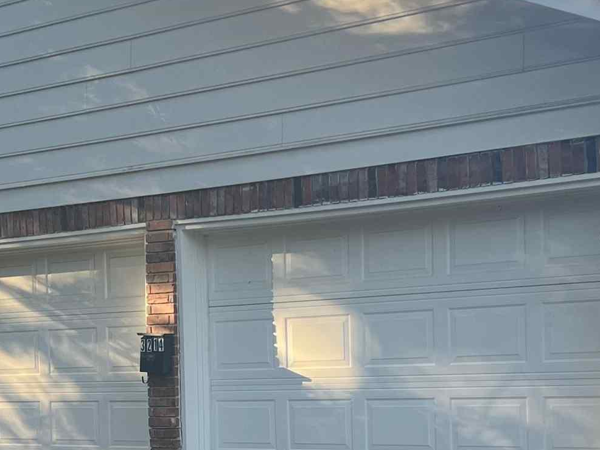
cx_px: 223
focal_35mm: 81
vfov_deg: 17.9
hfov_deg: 24.1
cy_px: 415
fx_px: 1404
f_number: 1.5
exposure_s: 1/164
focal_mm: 5.7
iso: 40
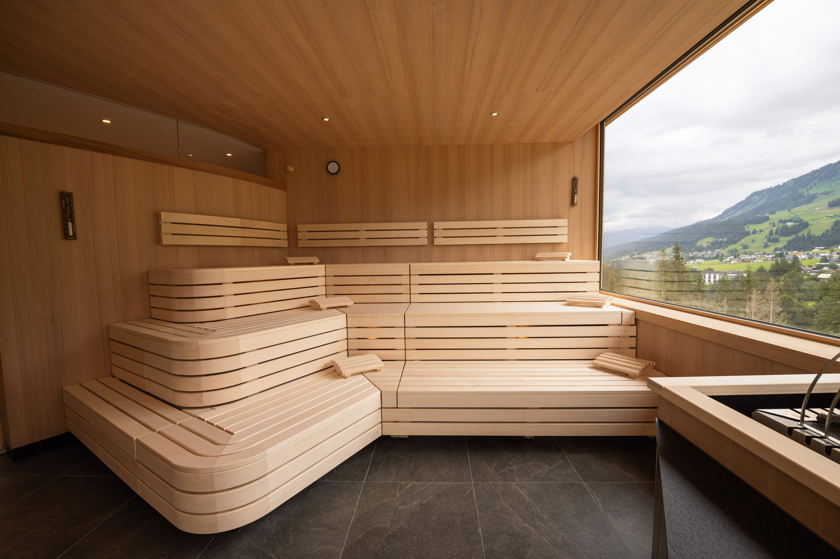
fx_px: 350
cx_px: 420
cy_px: 280
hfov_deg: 100.4
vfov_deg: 77.2
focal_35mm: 15
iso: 200
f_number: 5.6
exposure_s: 1/100
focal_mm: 15
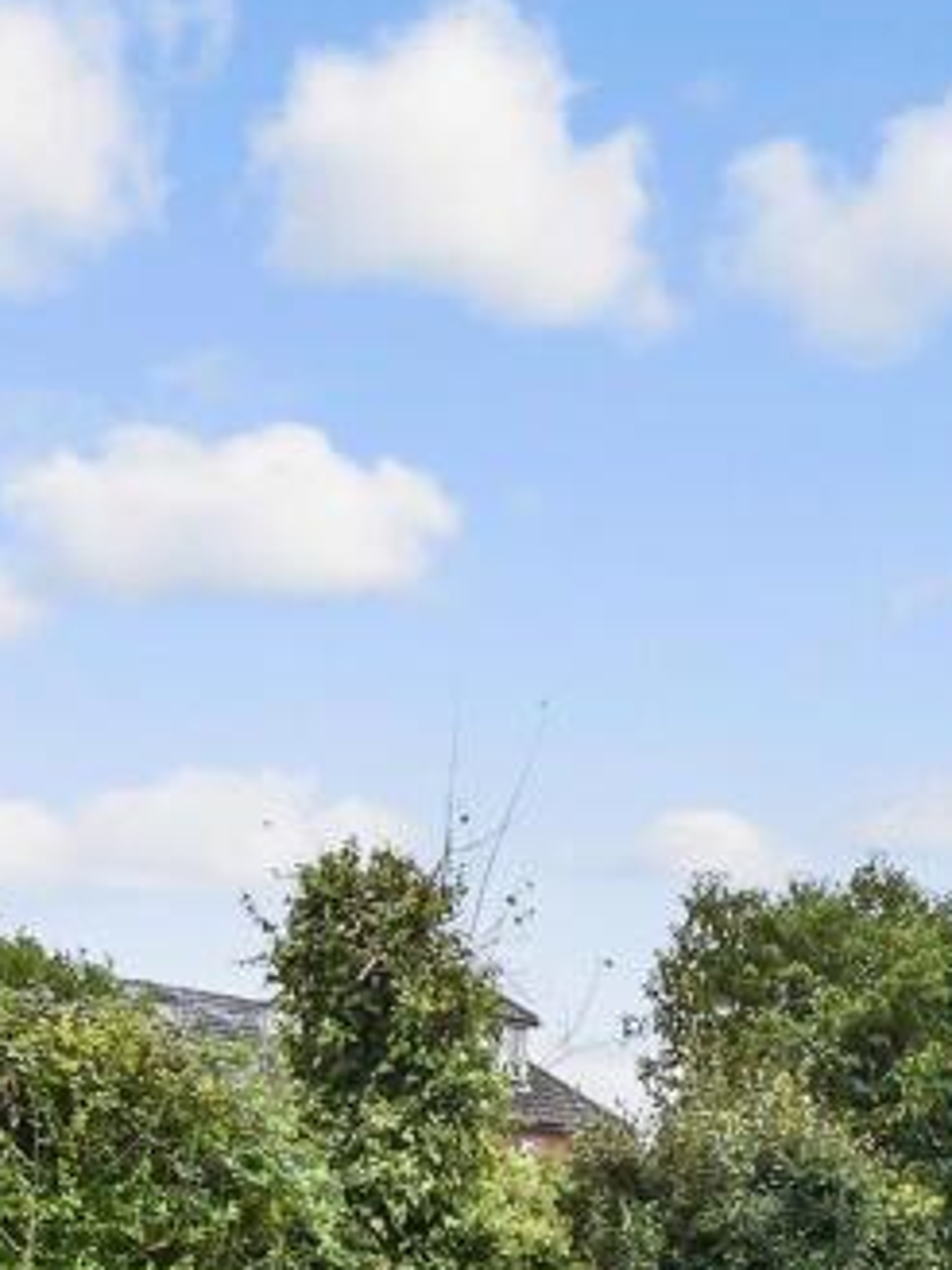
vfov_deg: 38.2
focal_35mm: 45
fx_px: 1650
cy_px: 1218
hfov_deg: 31.4
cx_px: 759
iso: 320
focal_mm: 10
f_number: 8
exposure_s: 1/80
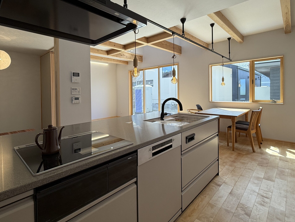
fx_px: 162
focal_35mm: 19
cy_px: 95
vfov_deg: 68.4
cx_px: 137
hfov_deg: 84.5
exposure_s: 1/146
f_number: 2.2
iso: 50
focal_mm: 2.22
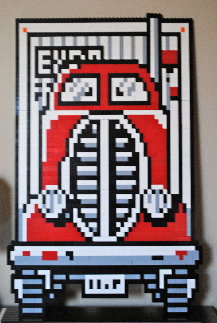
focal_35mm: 52
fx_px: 473
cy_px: 162
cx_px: 108
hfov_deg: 25.8
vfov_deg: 37.8
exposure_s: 1/6
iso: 400
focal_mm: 35
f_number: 5
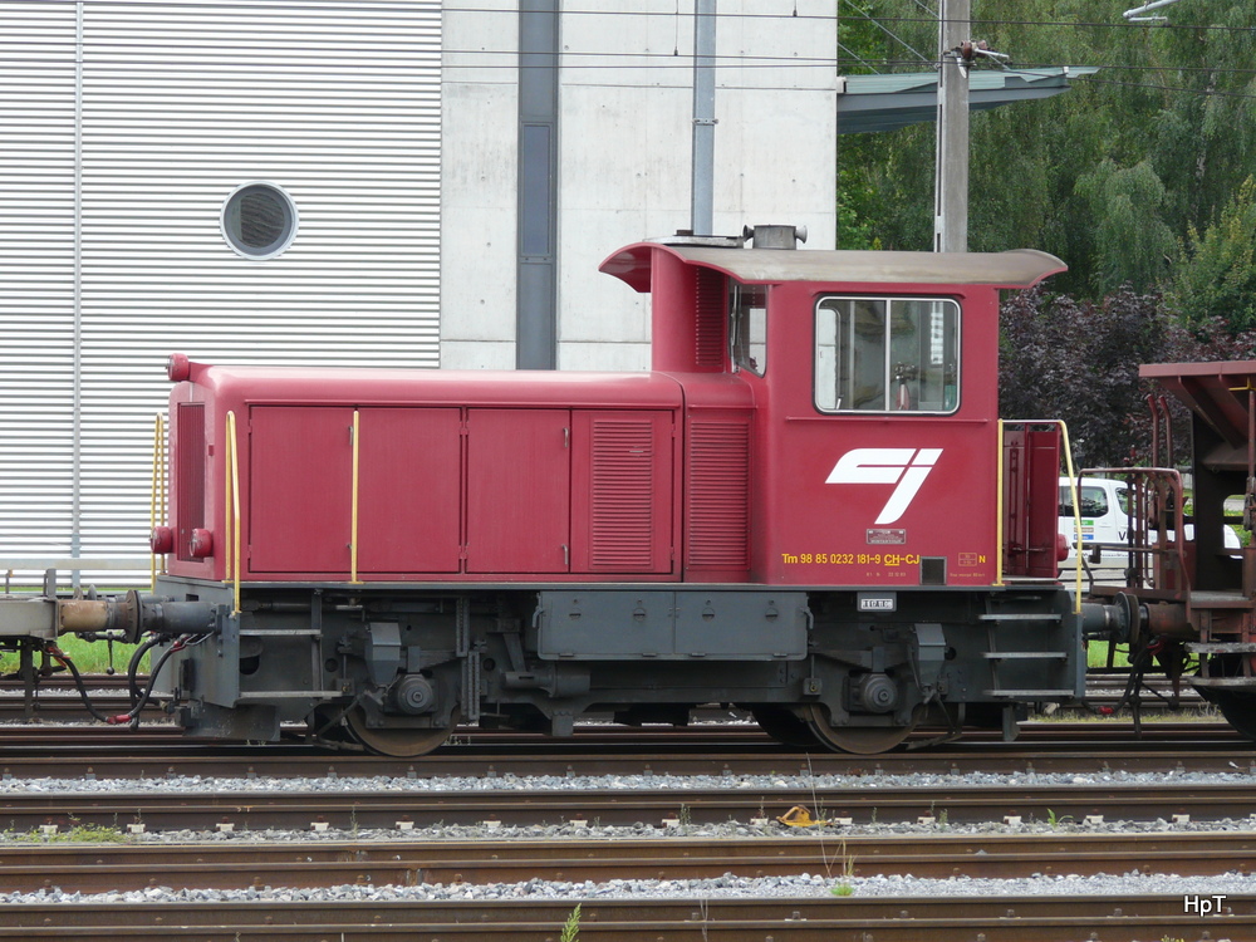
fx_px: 5697
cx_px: 628
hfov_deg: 12.6
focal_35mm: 157
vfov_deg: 9.5
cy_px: 471
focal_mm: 25.9
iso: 100
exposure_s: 1/160
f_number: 4
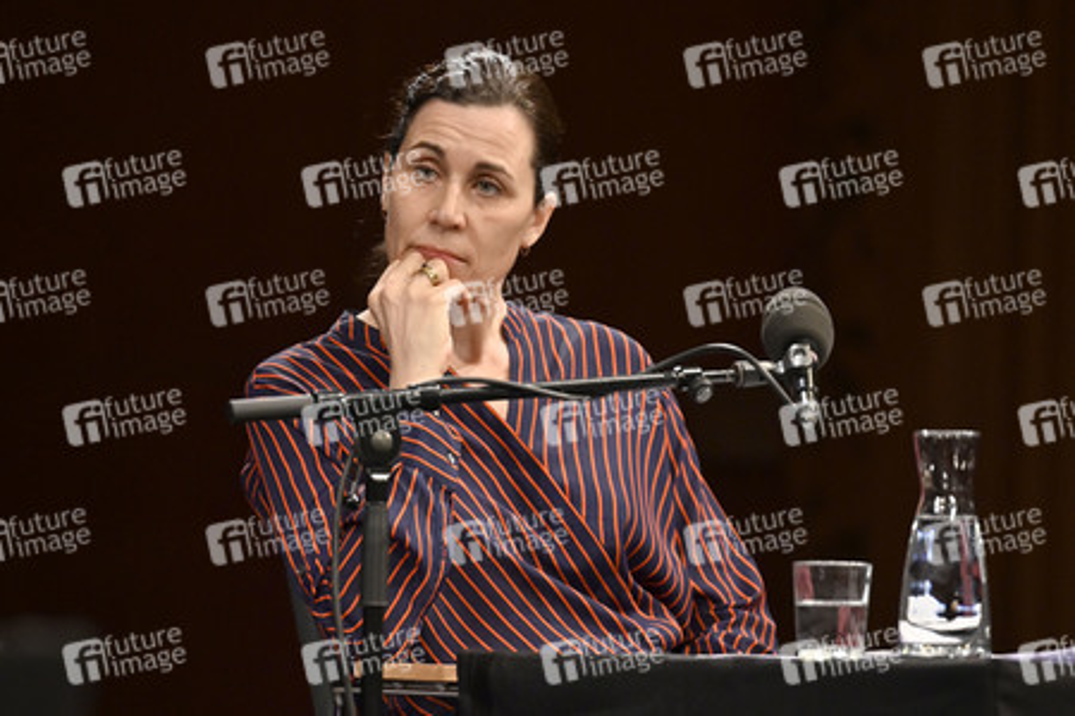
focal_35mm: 200
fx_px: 5972
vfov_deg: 6.9
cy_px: 358
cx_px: 538
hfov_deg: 10.3
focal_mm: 200
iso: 1250
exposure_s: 1/400
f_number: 2.8
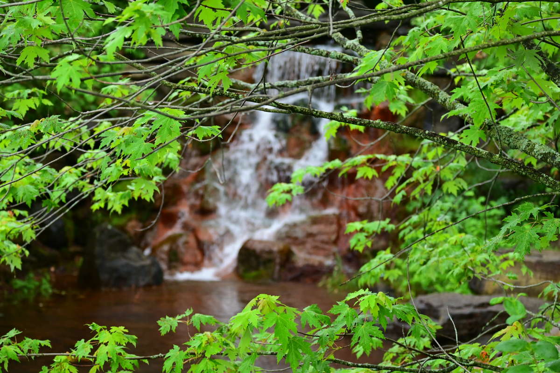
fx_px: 1890
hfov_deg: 16.9
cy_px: 186
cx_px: 280
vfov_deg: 11.3
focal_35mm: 122
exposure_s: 1/60
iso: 1000
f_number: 5
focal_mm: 81
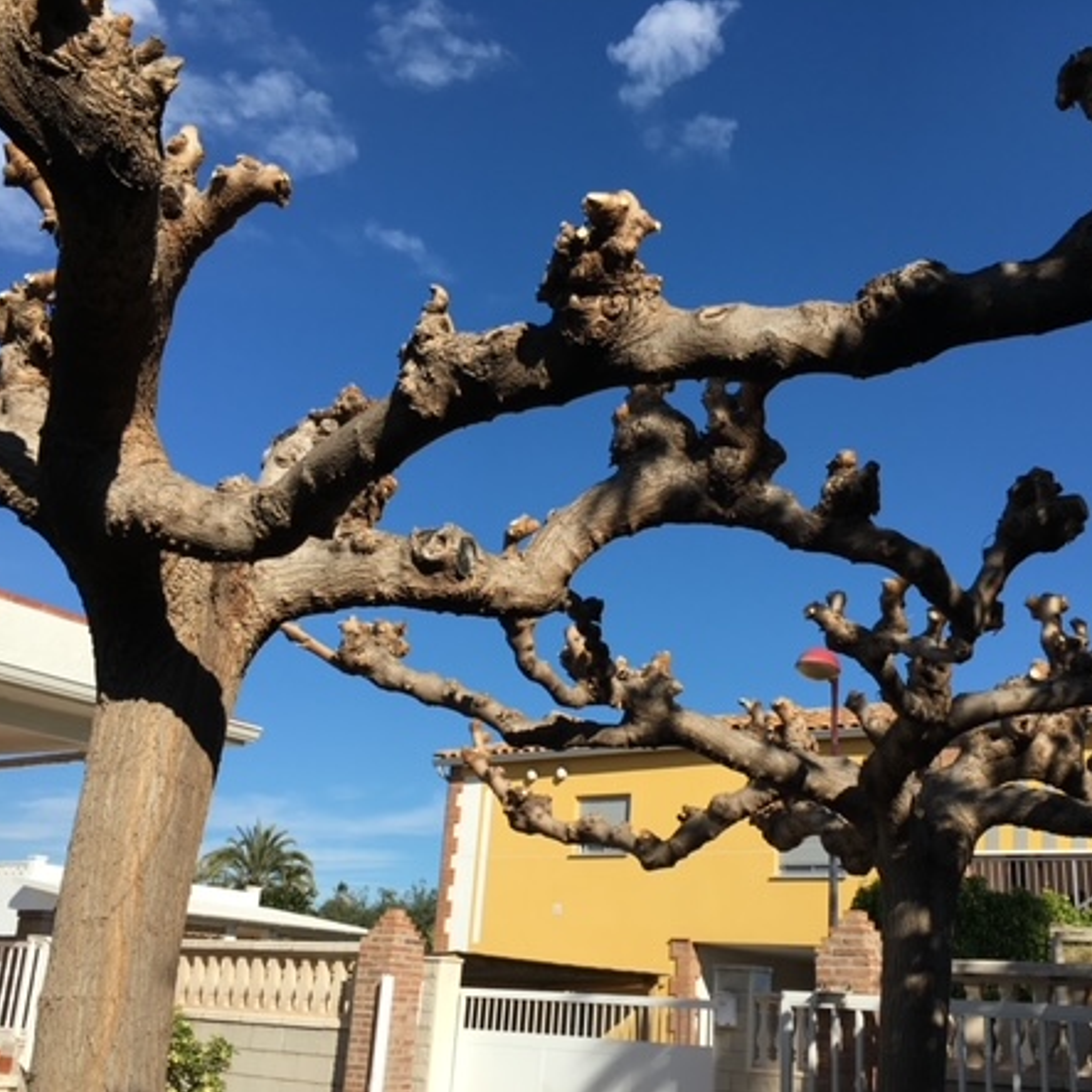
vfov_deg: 44.9
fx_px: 1321
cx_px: 592
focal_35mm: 37
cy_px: 584
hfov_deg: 44.9
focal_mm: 4.15
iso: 25
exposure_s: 1/1972
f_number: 2.2
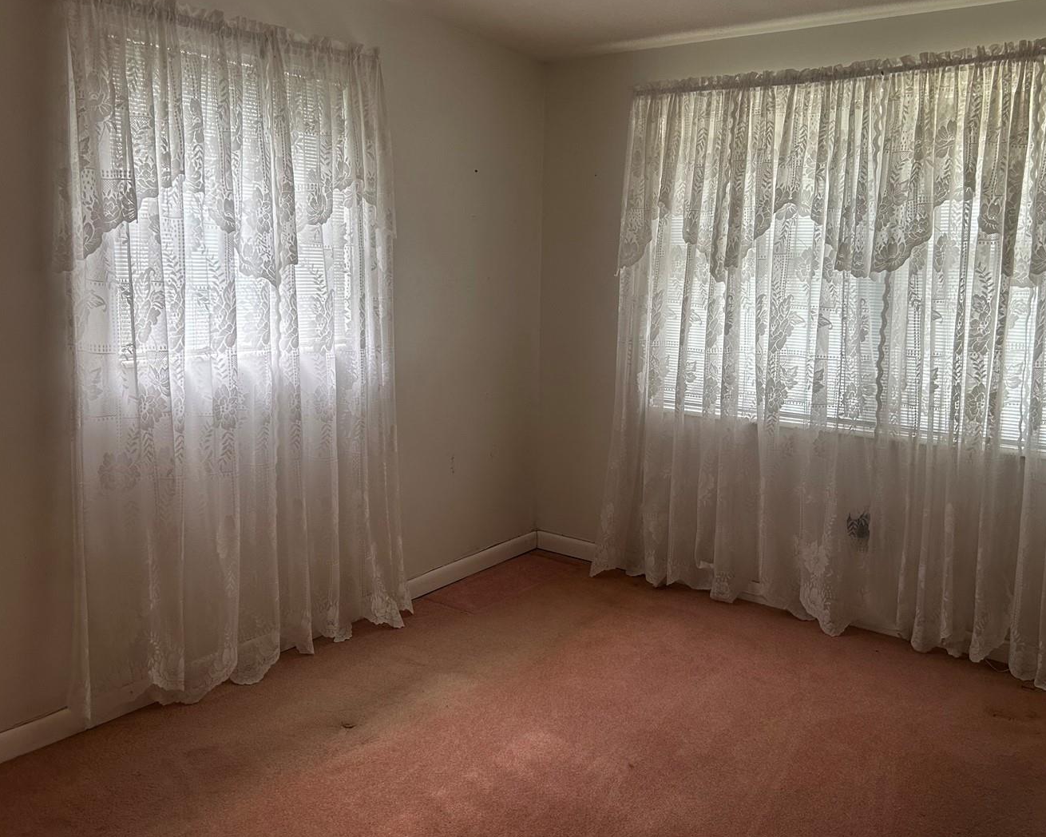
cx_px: 518
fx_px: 960
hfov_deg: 57.2
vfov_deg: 47.0
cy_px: 367
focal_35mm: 31
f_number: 1.5
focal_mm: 5.7
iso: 100
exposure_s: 1/60
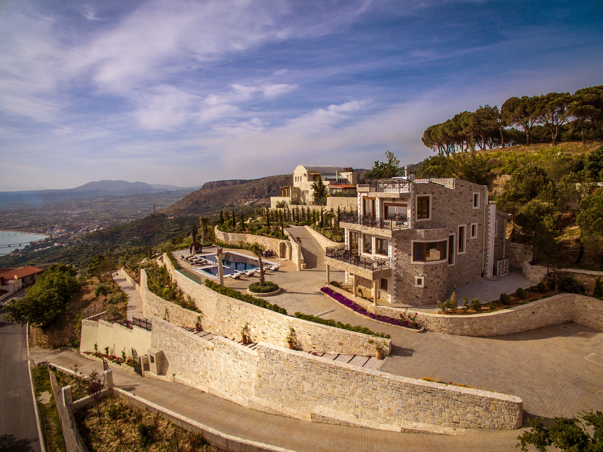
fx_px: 348
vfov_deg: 65.9
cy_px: 226
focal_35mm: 20
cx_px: 302
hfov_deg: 81.8
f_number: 2.8
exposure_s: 1/2500
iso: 100
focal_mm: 3.61
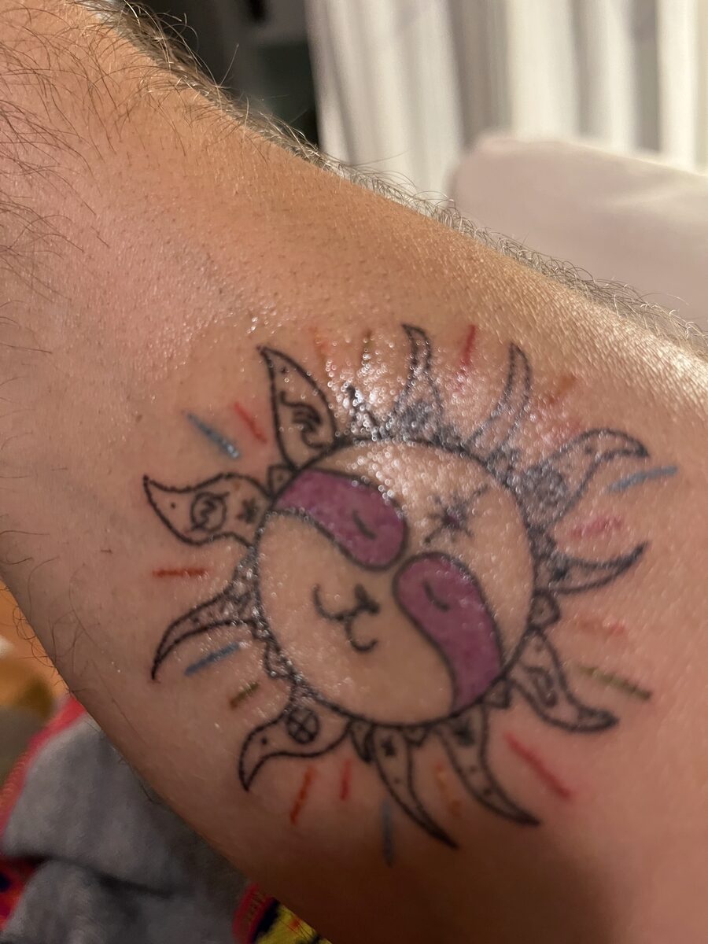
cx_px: 354
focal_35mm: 26
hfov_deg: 53.1
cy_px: 472
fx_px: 709
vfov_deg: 67.3
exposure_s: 1/25
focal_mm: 5.1
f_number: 1.6
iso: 500
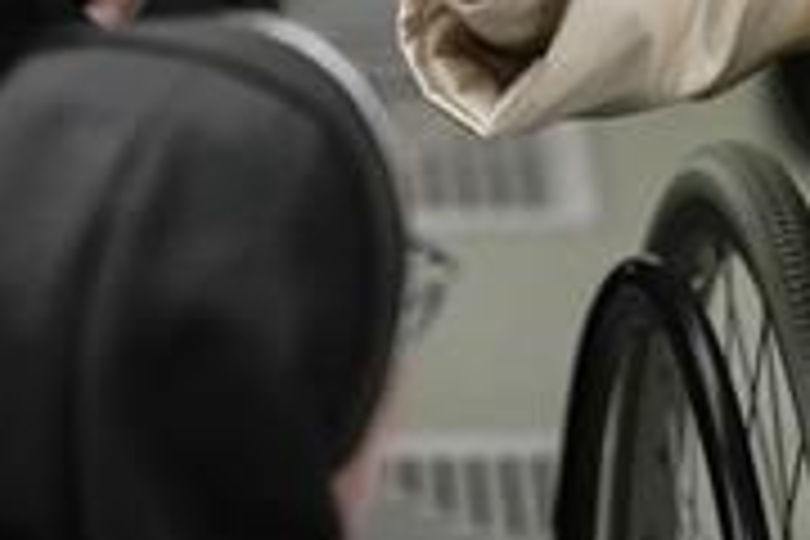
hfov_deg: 1.9
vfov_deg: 1.3
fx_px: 24343
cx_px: 374
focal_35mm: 1082
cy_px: -398
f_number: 2.8
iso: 3200
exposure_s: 1/400
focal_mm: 300
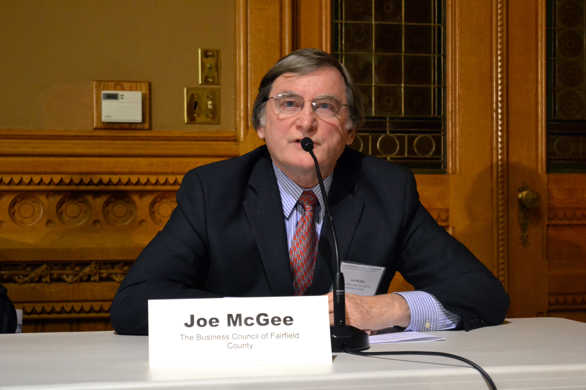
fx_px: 1359
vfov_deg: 16.4
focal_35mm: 84
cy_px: 196
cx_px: 290
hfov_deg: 24.3
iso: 3200
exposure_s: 1/25
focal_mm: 55
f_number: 5.6
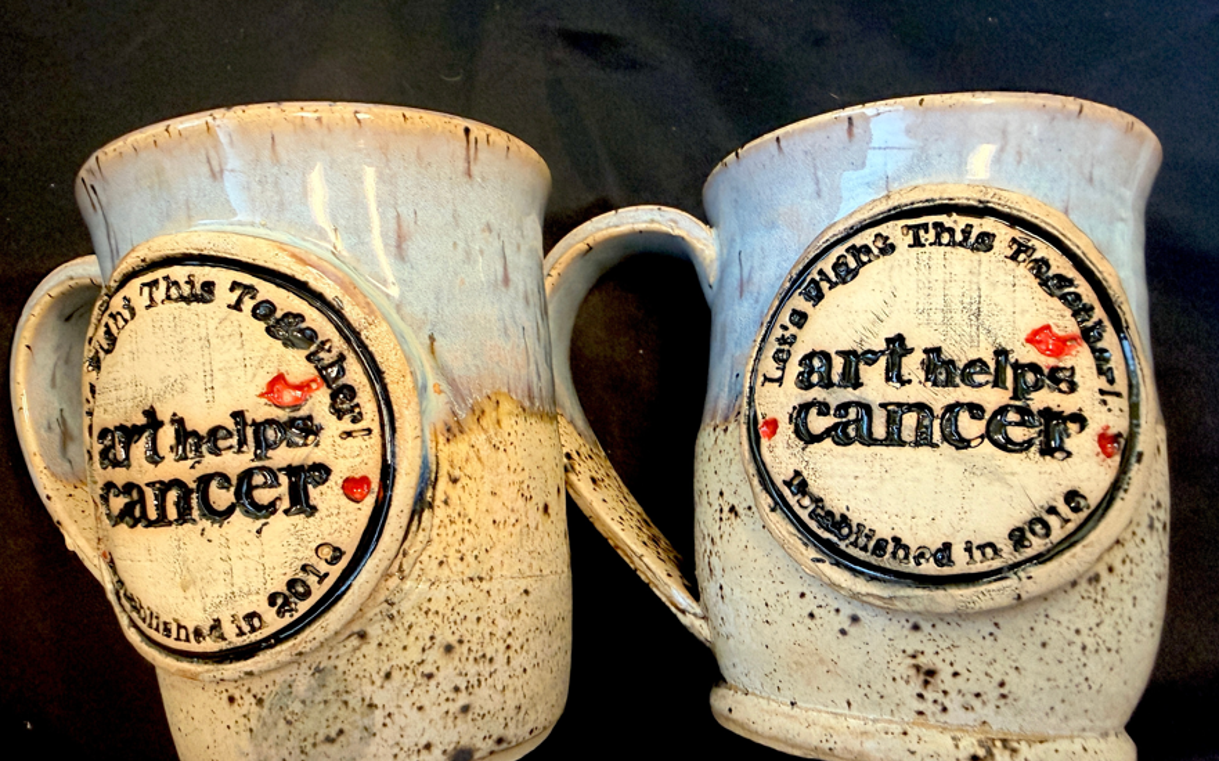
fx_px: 863
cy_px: 439
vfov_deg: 47.4
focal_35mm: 26
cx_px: 610
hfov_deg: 70.4
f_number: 2.2
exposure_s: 1/60
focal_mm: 2.22
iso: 400
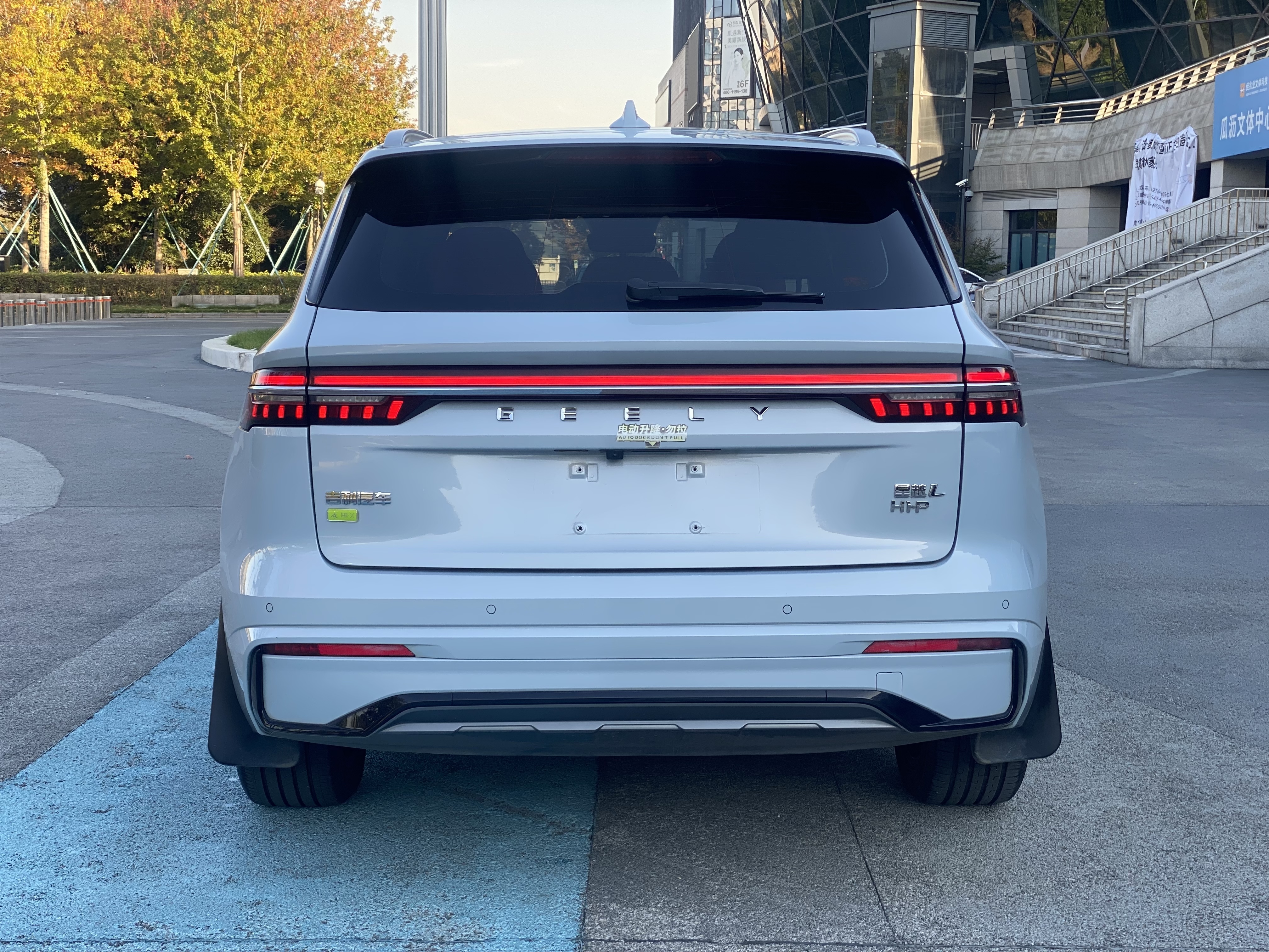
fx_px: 1906
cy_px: 476
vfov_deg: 28.0
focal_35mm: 52
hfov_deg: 36.8
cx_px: 634
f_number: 2
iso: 20
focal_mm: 6
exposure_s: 1/199
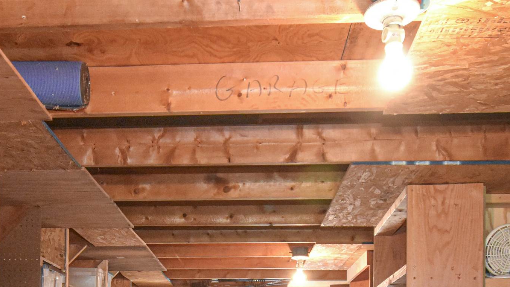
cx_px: 185
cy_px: 379
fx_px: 771
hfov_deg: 36.4
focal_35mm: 57
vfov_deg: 19.4
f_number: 5.3
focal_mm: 16
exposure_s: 1/60
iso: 3600
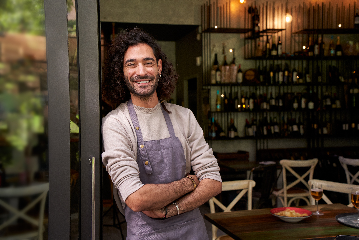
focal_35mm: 46
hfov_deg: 42.7
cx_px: 180
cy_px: 120
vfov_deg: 29.2
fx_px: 459
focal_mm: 46
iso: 1250
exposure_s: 1/640
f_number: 4
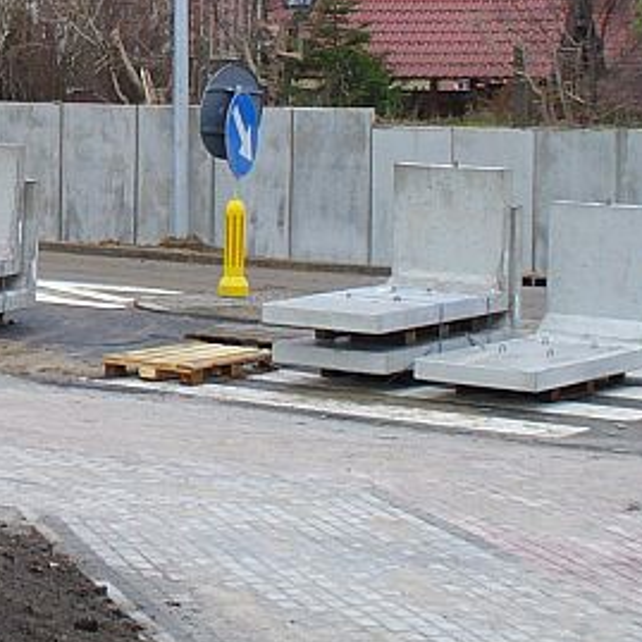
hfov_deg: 14.0
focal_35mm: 121
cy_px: 86
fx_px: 2539
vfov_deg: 14.3
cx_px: -126
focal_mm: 6.1
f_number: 2.8
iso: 80
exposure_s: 1/100
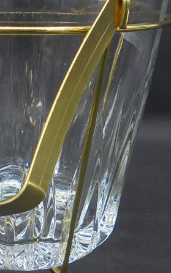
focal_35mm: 62
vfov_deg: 32.9
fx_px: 462
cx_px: 27
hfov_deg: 20.7
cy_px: 111
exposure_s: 1/30
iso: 100
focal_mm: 5.3
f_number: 3.7
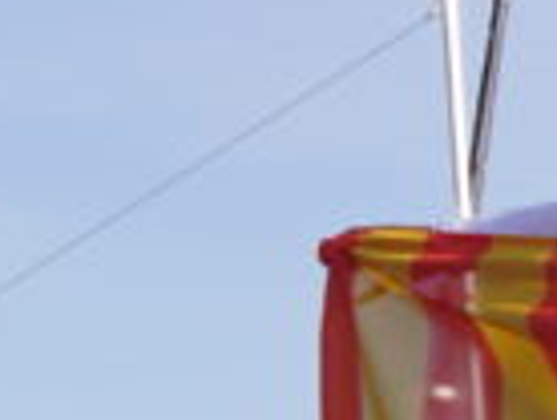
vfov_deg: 5.9
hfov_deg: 7.4
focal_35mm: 250
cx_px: 1380
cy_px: 741
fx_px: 4030
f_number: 9
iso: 100
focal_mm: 24
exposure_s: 1/125
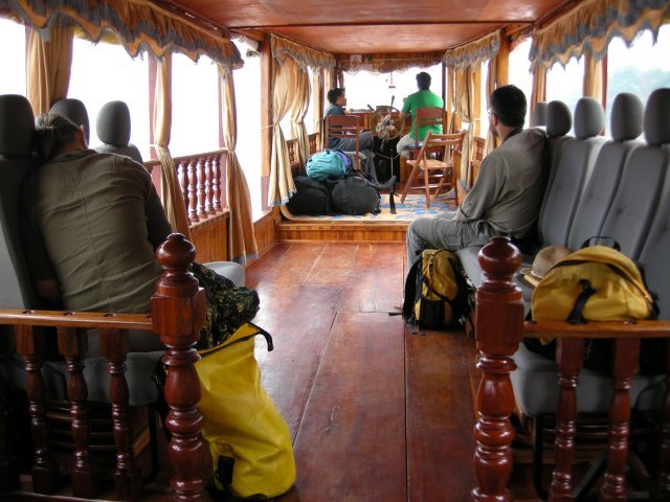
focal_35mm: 36
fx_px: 697
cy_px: 251
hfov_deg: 51.4
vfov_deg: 39.7
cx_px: 335
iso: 64
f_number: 2.7
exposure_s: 1/40.7
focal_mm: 7.5
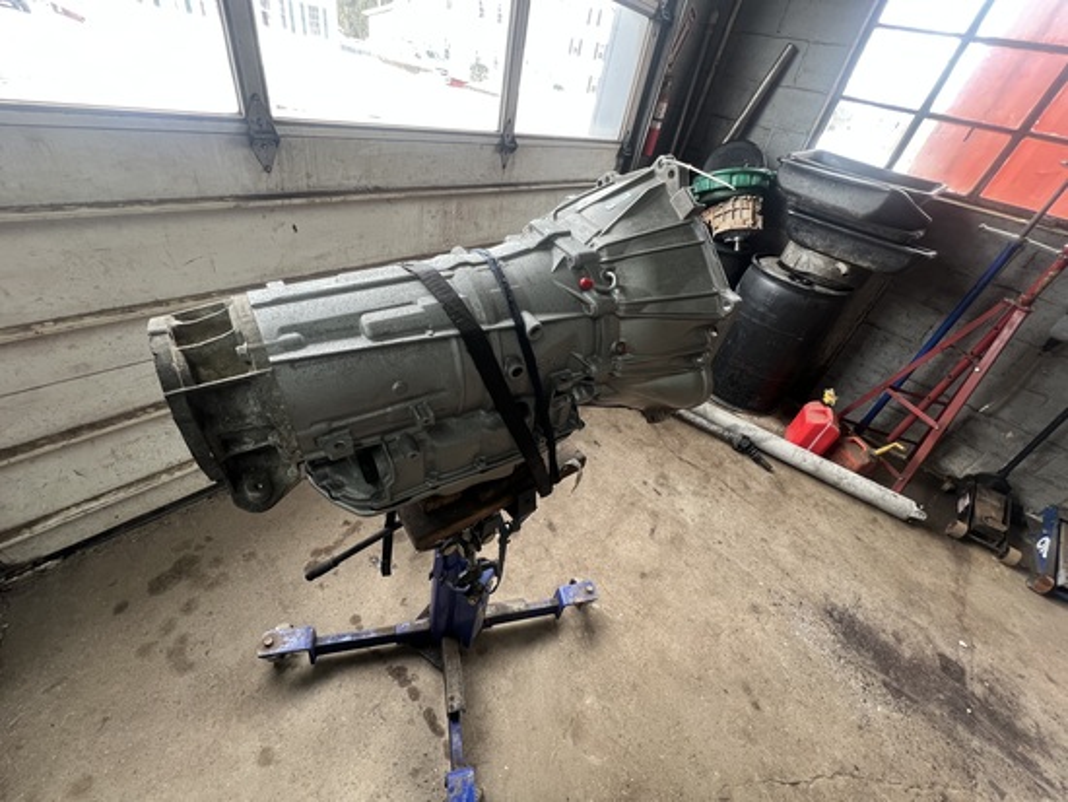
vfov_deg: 90.0
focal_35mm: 13
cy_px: 401
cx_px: 534
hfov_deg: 106.2
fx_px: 401
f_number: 1.8
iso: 125
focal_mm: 1.57
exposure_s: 1/60
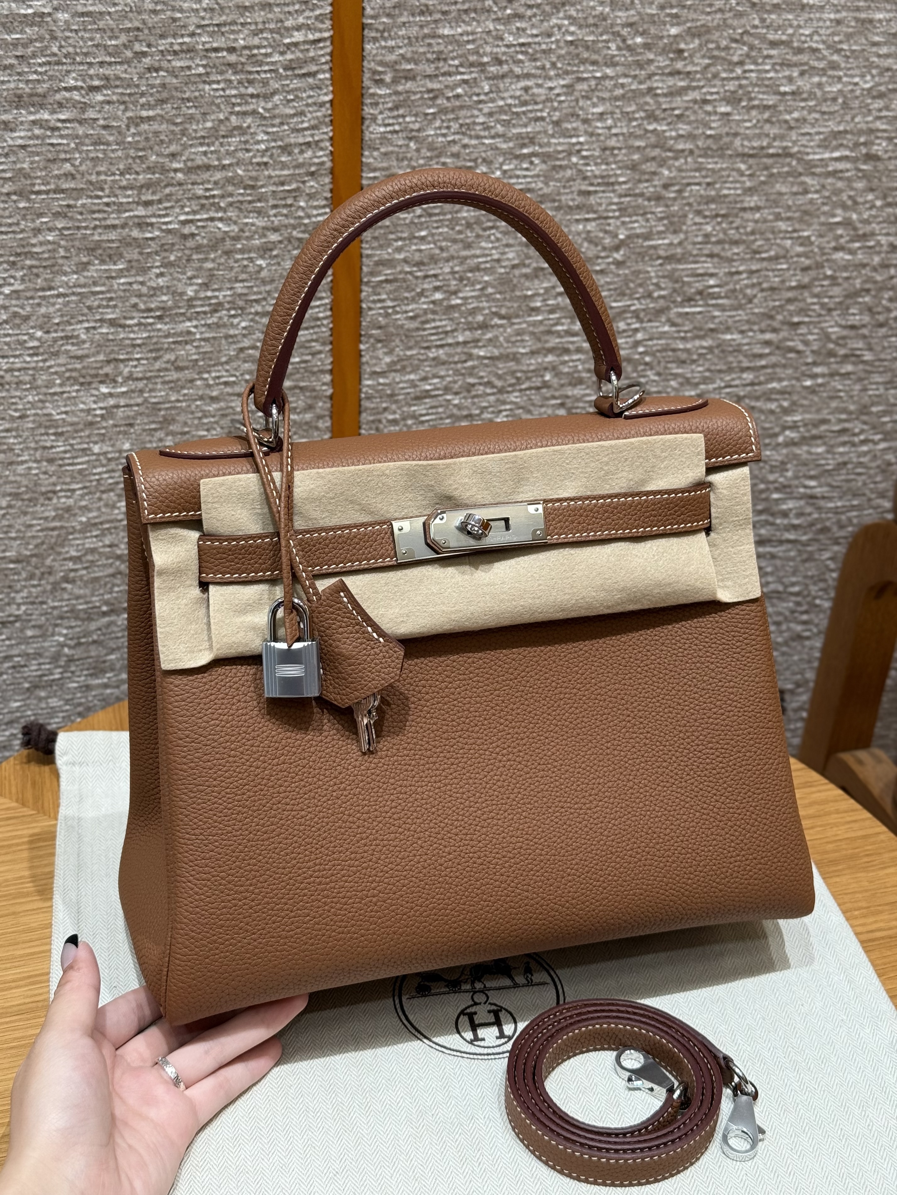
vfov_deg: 39.7
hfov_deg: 30.3
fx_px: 1658
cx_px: 448
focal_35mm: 48
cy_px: 598
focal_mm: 6.76
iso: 50
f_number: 1.78
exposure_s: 1/50
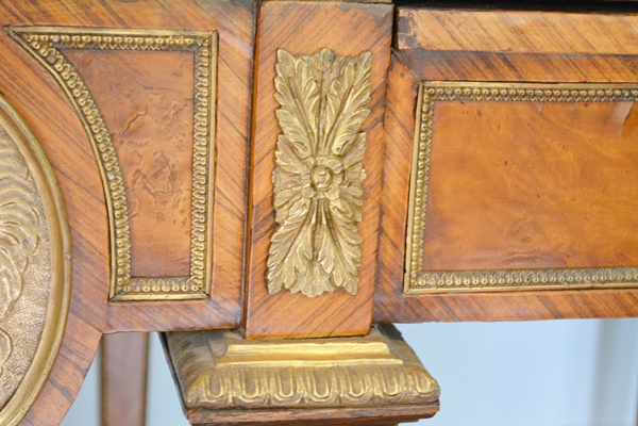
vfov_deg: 16.6
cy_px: 213
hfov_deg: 24.6
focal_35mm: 82
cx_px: 319
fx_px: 1462
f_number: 5.6
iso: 1600
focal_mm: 55
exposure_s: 1/30
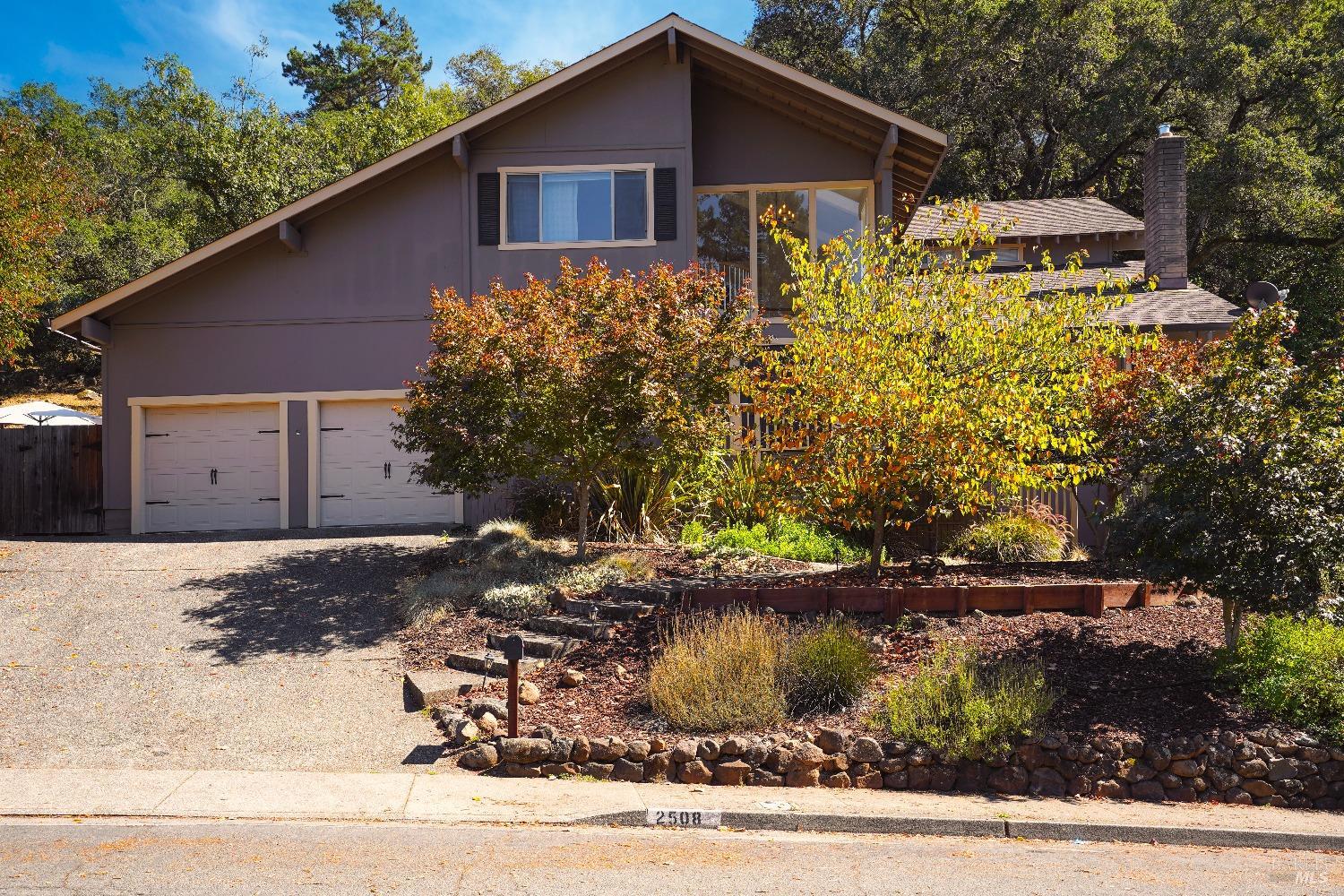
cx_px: 672
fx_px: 1269
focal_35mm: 34
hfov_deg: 55.8
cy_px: 448
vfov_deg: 38.9
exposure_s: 1/160
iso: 200
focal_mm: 34
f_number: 8
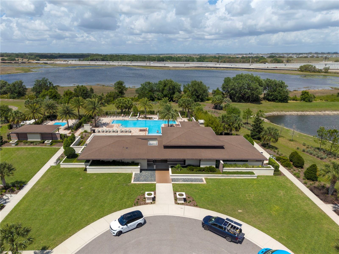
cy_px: 127
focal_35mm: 24
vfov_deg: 56.8
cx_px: 170
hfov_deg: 71.6
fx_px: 235
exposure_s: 1/8000
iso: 140
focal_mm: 8.67
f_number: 1.8
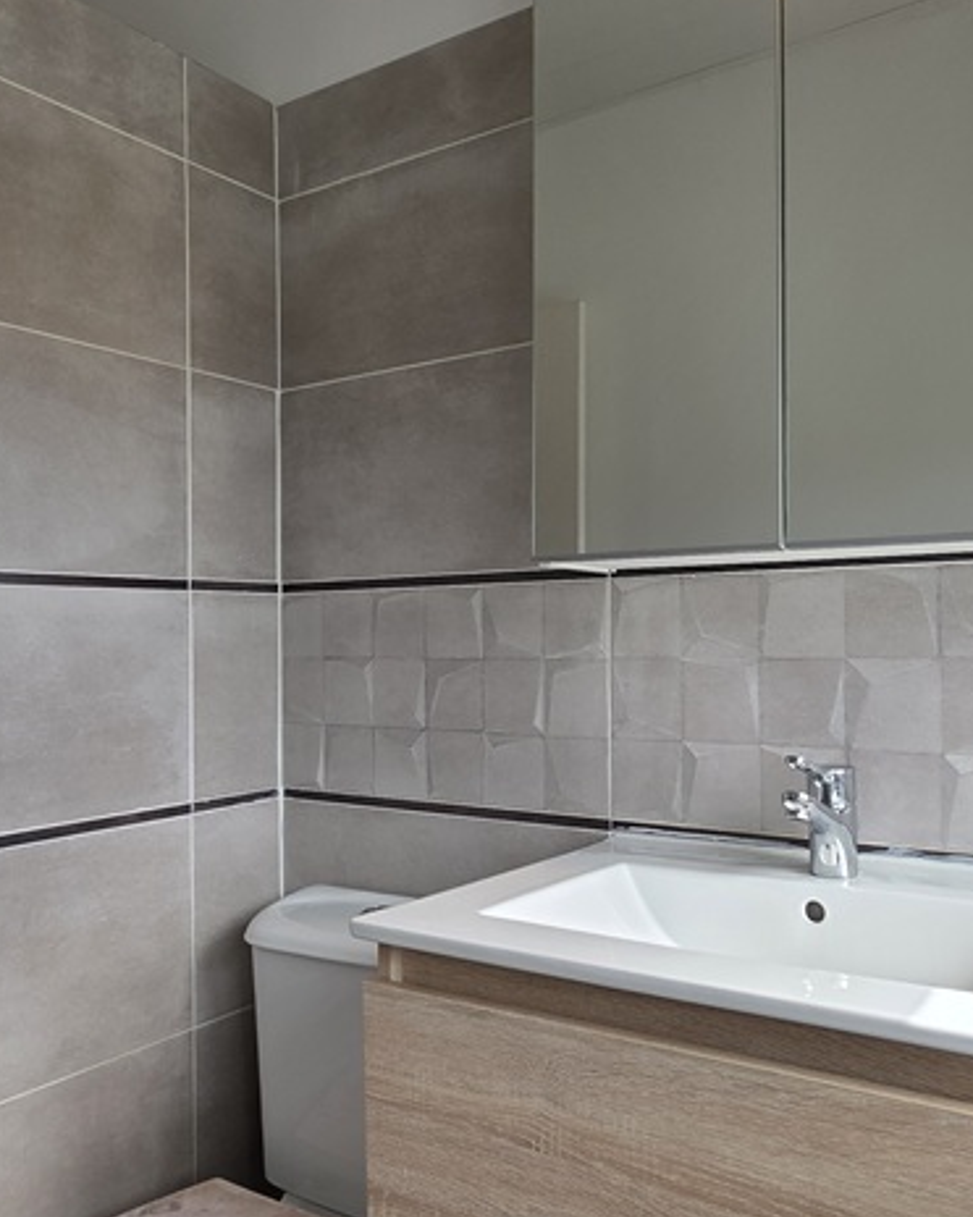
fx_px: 1008
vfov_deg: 62.2
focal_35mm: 28
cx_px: 551
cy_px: 611
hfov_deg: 51.4
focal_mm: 2.2
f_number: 1.9
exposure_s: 1/383
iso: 40
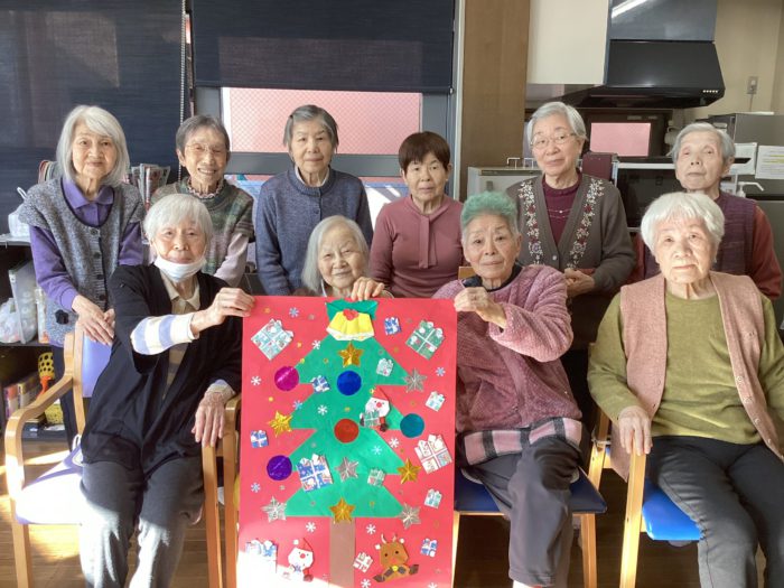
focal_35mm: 31
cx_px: 392
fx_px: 702
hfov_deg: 58.4
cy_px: 294
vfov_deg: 45.4
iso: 80
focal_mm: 3.3
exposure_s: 1/60
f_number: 2.4
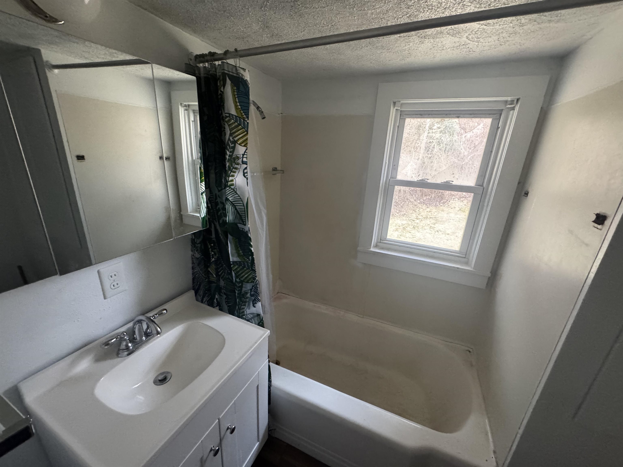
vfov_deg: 85.7
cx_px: 312
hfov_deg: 102.1
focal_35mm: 14
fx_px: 252
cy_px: 234
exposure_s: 1/60
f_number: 2.2
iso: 640
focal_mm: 2.22
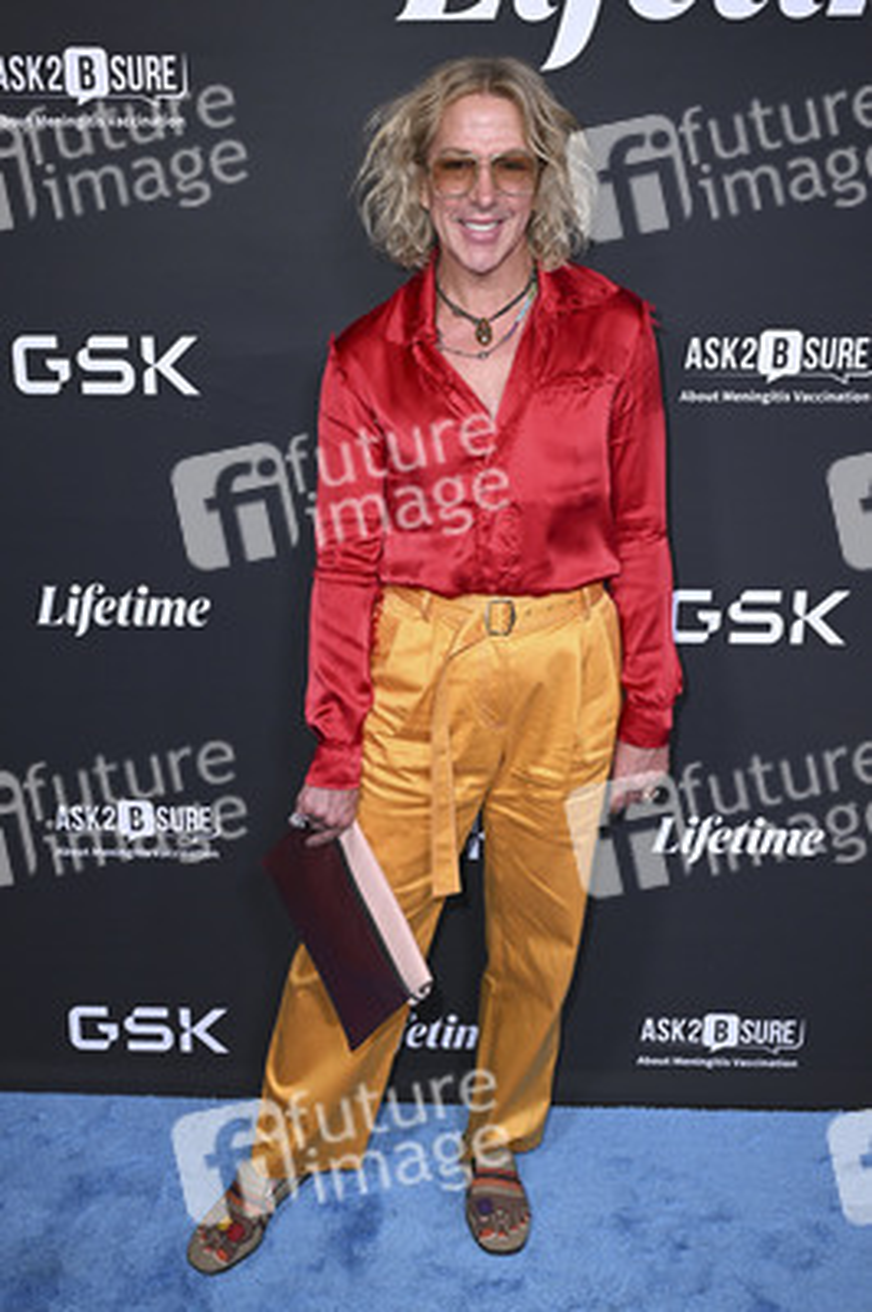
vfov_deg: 58.8
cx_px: 436
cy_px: 656
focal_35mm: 32
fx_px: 1165
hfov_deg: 41.0
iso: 2000
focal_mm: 32
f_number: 5.6
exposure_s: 1/200
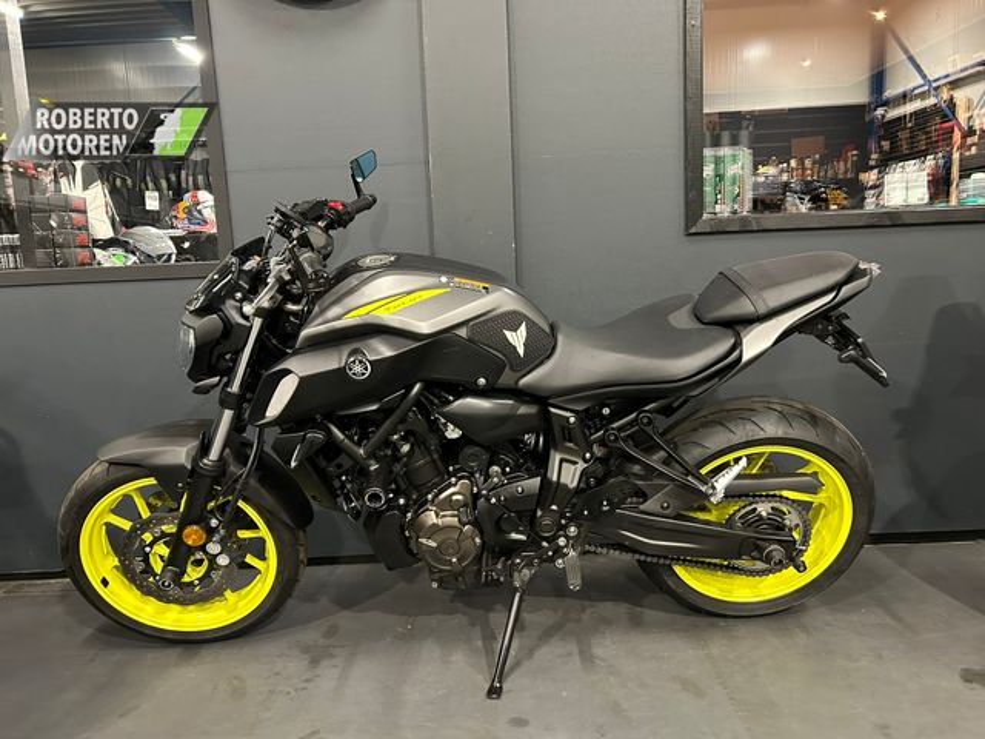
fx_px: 740
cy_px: 370
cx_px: 492
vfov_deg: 53.1
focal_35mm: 26
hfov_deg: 67.3
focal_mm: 5.7
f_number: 1.5
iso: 400
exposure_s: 1/36
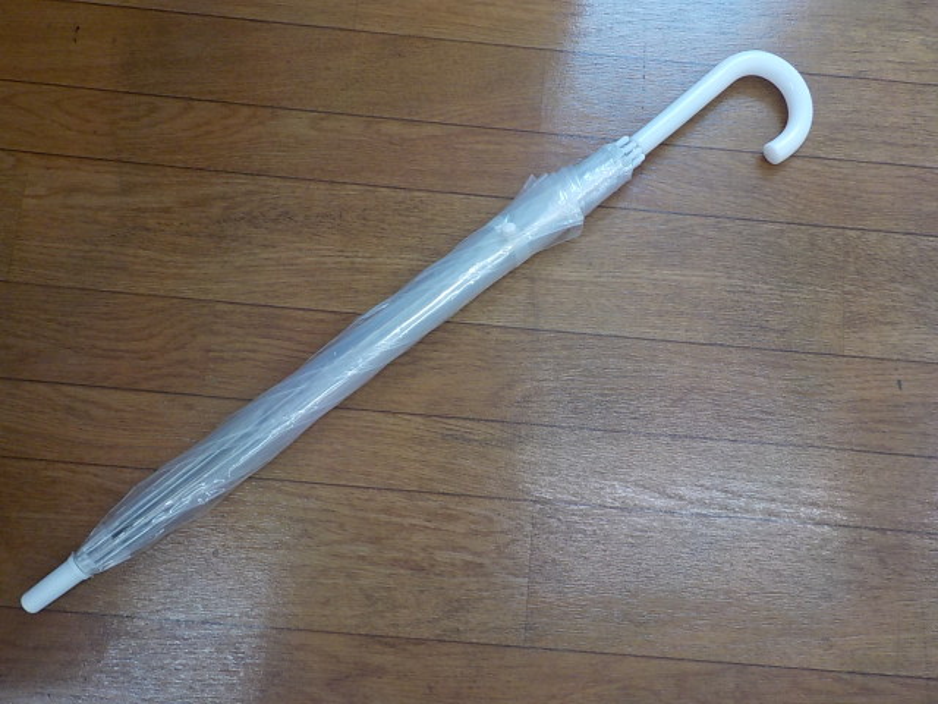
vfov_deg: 46.8
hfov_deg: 60.0
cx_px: 469
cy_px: 352
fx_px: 813
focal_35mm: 30
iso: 125
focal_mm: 4.1
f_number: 3.3
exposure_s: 1/80
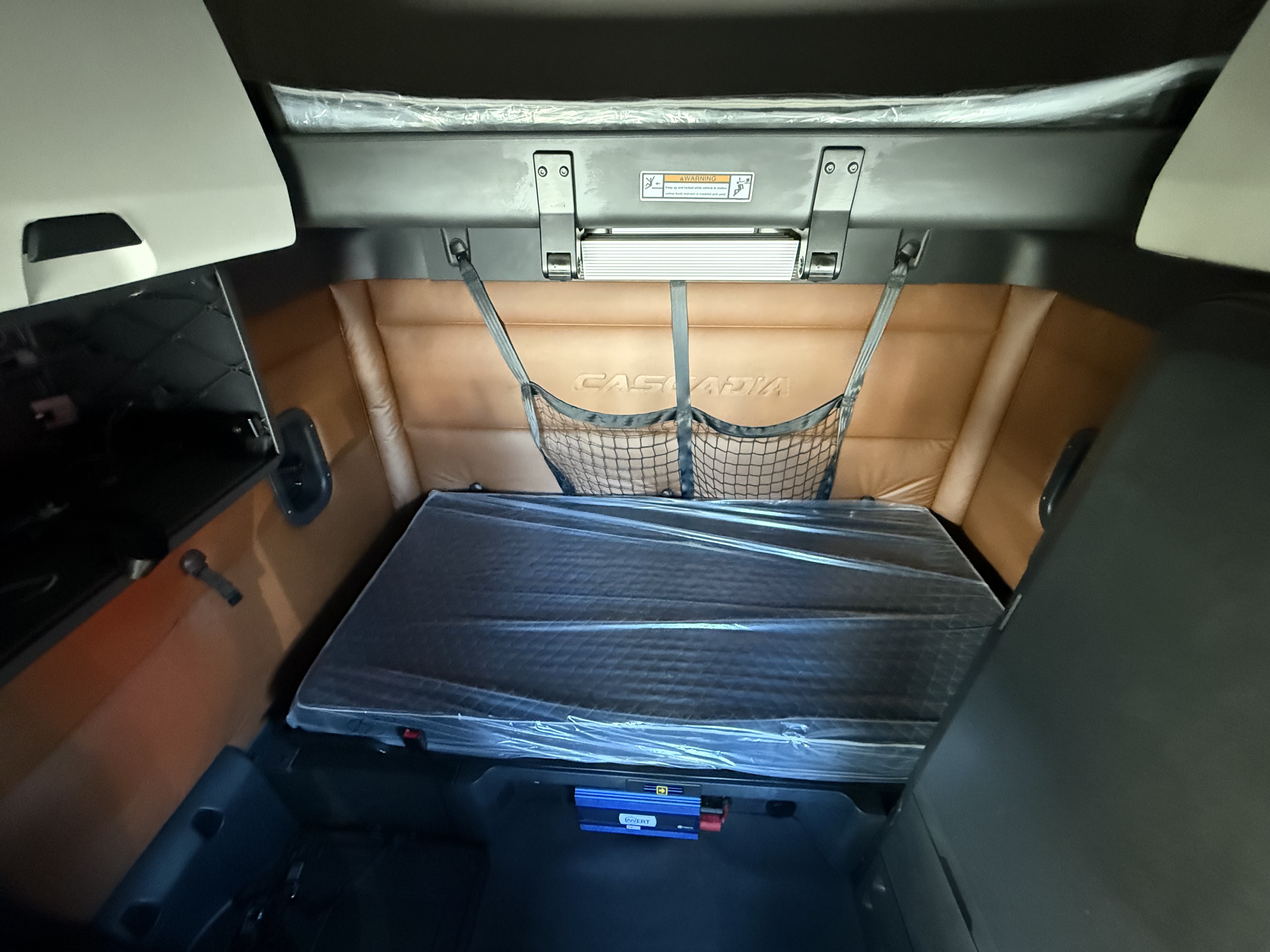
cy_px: 476
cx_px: 635
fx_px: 514
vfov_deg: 85.7
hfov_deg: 102.1
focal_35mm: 14
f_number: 2.2
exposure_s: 1/43
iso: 1250
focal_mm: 2.22
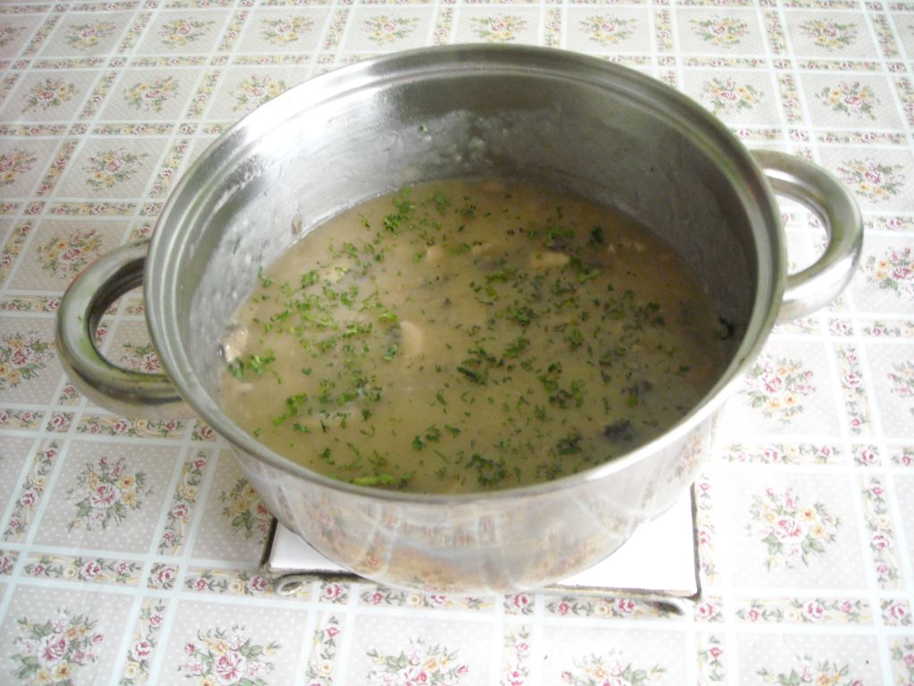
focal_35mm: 35
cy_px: 343
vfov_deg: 40.7
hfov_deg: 52.6
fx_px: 924
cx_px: 457
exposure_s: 1/15
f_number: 2.8
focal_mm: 5.7
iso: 400
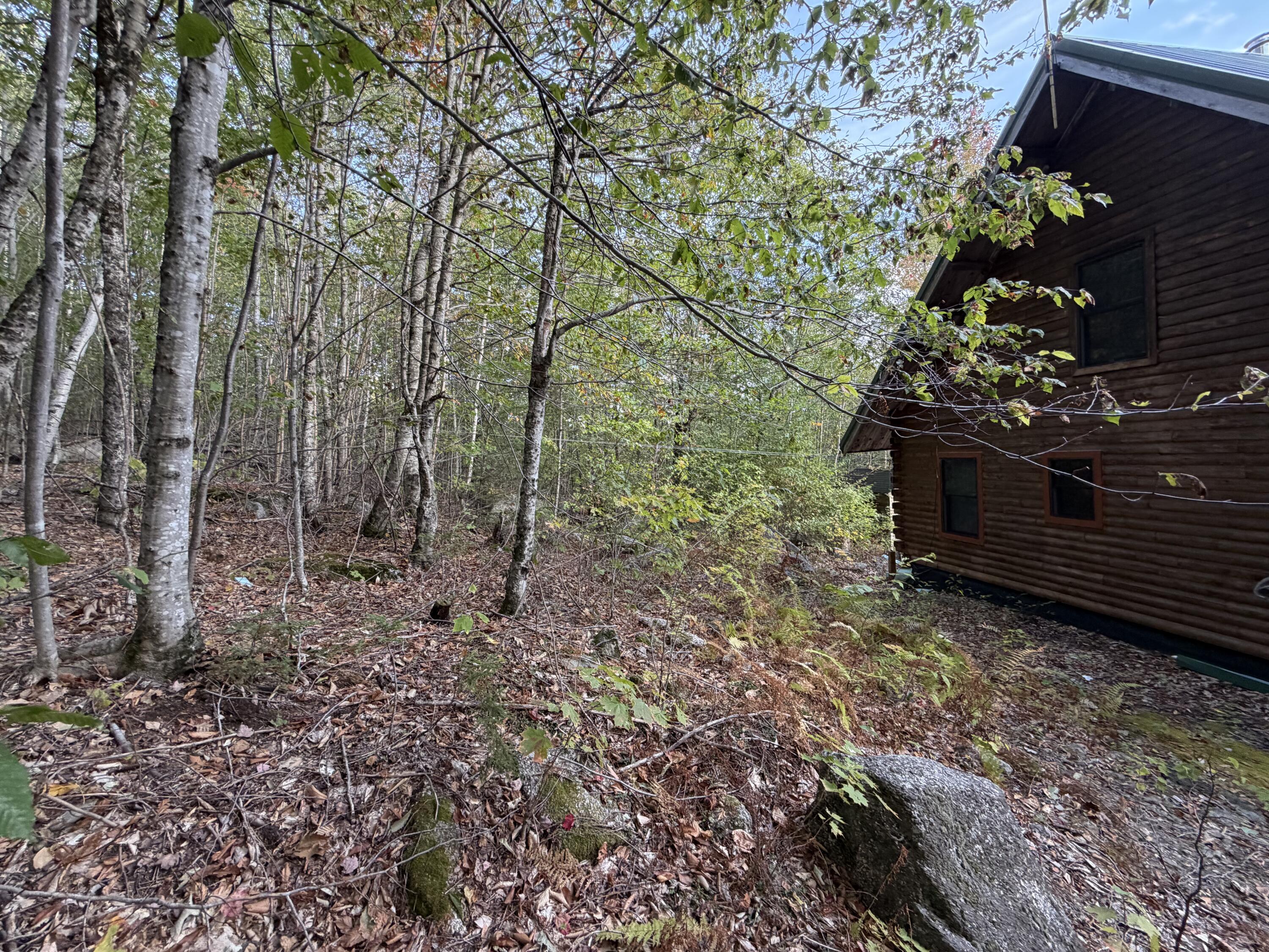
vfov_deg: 85.7
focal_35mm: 14
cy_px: 476
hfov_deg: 102.1
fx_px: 513
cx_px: 634
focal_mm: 2.22
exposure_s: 1/121
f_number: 2.2
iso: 250
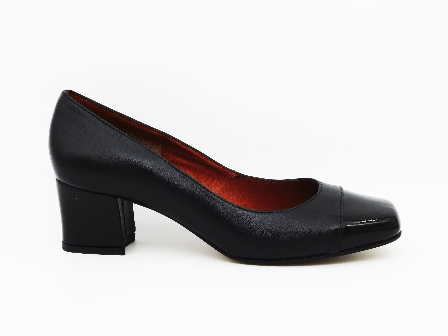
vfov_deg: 22.3
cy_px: 168
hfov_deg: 29.4
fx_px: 854
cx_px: 224
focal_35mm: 66
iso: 125
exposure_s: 1/400
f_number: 4.2
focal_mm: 11.7
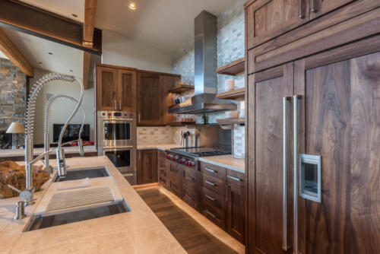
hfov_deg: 86.9
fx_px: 201
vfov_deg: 64.6
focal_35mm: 19
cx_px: 190
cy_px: 127
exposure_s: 1/30
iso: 400
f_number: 14
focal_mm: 19
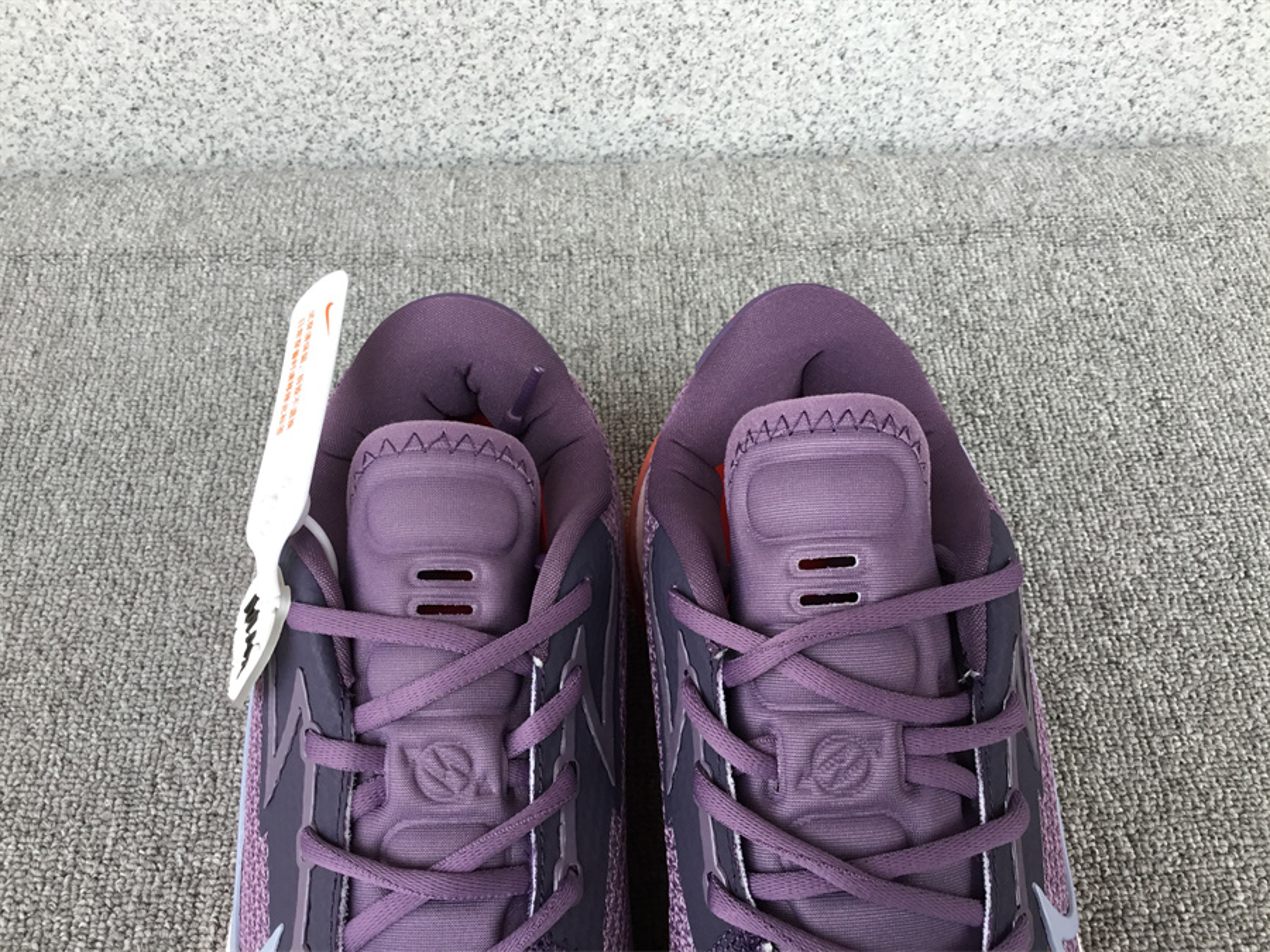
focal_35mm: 31
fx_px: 1137
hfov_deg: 58.4
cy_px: 476
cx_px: 635
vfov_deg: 45.4
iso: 32
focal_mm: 3.3
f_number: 2.4
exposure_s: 1/100
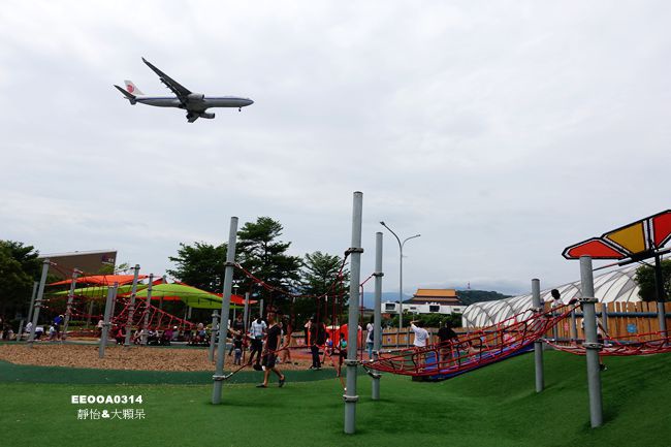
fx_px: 447
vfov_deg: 53.1
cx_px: 336
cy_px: 224
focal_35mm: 24
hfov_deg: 73.8
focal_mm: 8.8
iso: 125
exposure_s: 1/100
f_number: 5.6
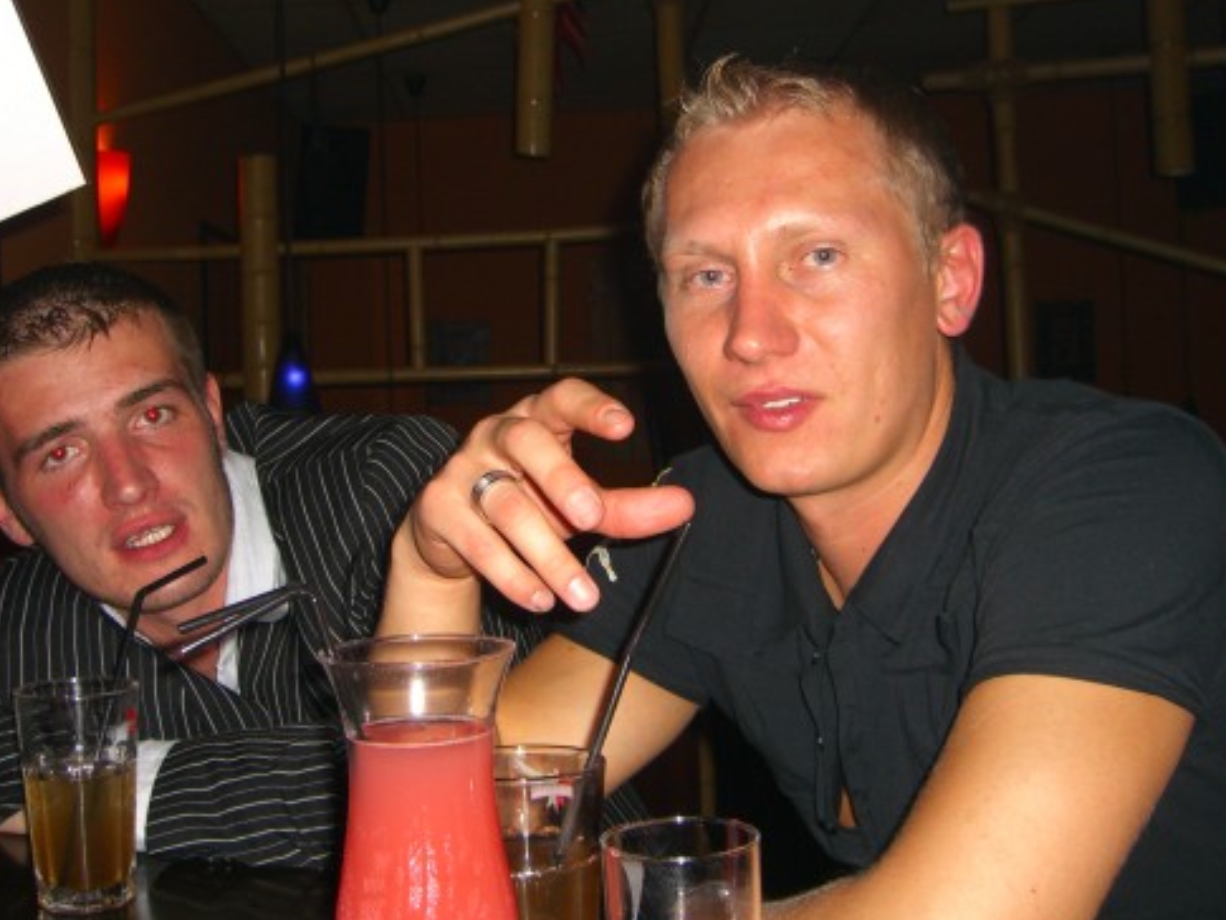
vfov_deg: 30.8
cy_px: 384
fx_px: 1665
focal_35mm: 47
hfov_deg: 40.4
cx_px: 561
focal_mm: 7.9
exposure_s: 1/60
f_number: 2.8
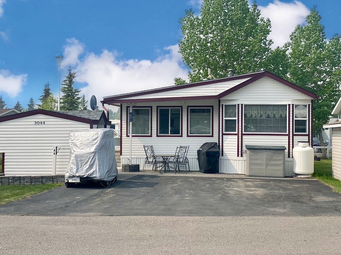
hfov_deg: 36.8
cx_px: 170
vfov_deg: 28.0
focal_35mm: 52
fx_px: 512
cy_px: 128
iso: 20
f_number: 2
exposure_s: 1/2519
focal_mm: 6
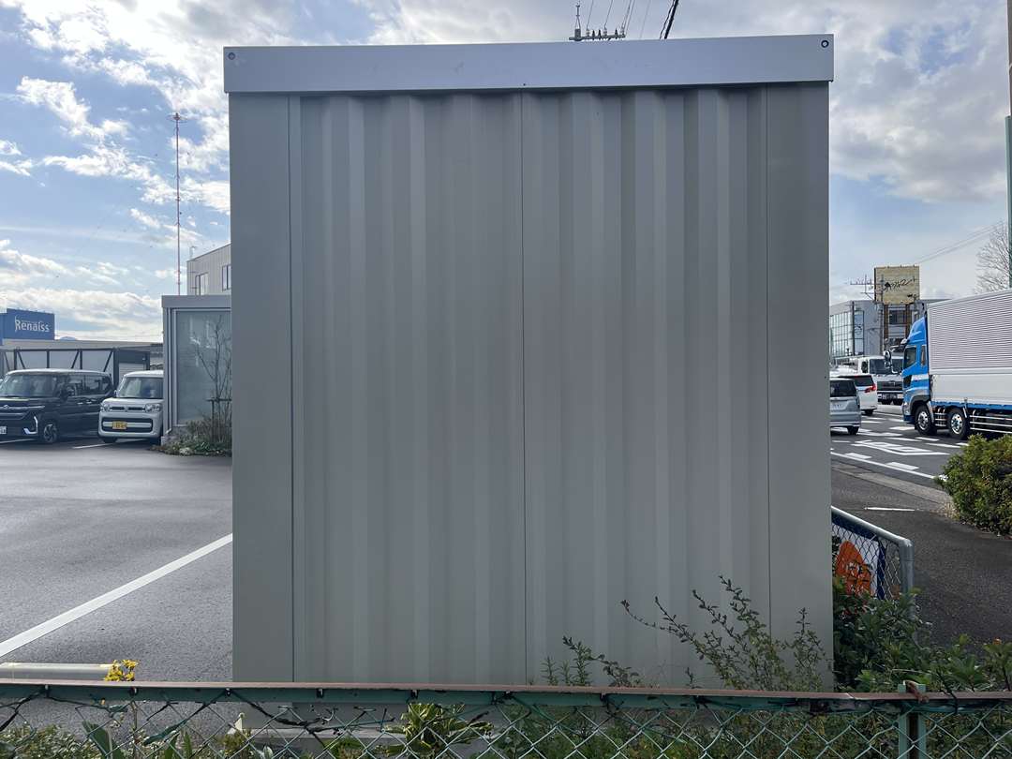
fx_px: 760
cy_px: 380
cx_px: 506
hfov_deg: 67.3
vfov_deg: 53.1
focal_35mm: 26
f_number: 1.6
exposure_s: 1/1776
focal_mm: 5.1
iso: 50
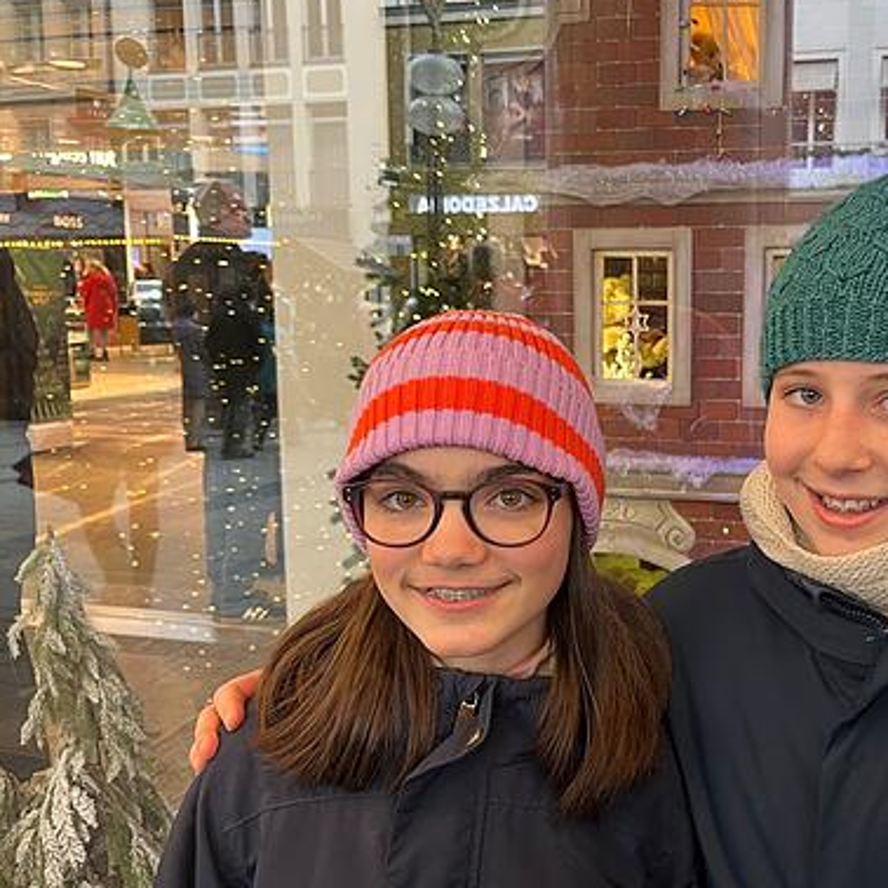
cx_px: 673
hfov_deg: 43.4
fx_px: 1074
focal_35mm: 37
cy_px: 466
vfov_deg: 44.9
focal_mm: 5.1
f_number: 1.6
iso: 125
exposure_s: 1/50
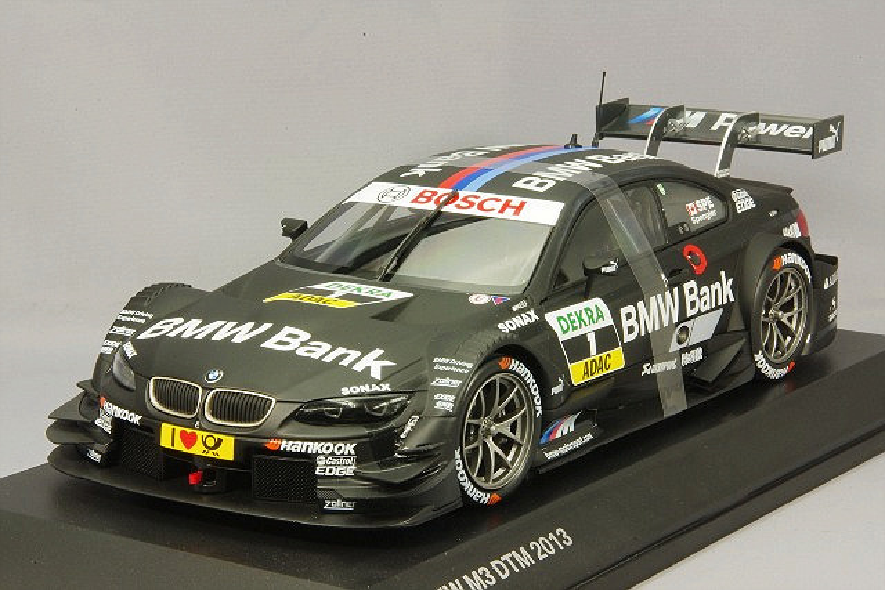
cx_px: 442
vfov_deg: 12.2
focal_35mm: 112
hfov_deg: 18.3
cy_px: 295
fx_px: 2754
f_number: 32
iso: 400
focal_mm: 75
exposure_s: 1
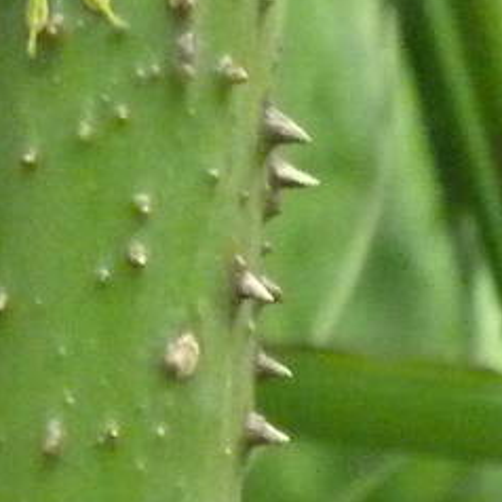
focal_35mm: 1875
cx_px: 30
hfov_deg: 0.9
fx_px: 30763
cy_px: 0
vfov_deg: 0.9
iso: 800
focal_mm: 49.2
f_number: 4.9
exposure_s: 1/30
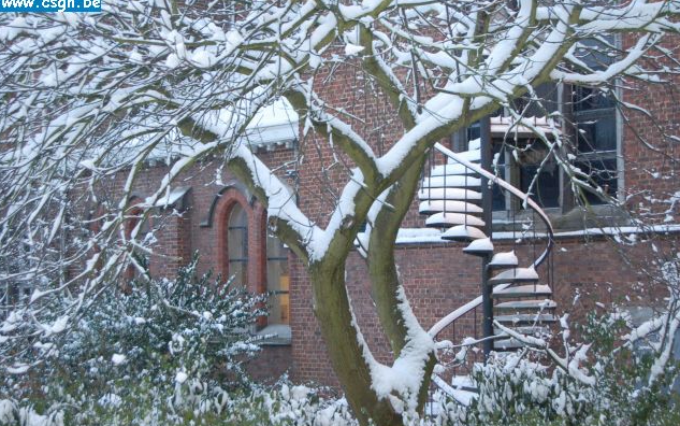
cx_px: 338
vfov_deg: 17.6
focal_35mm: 74
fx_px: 1372
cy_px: 217
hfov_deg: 27.8
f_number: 5.6
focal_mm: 48
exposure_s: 1/60
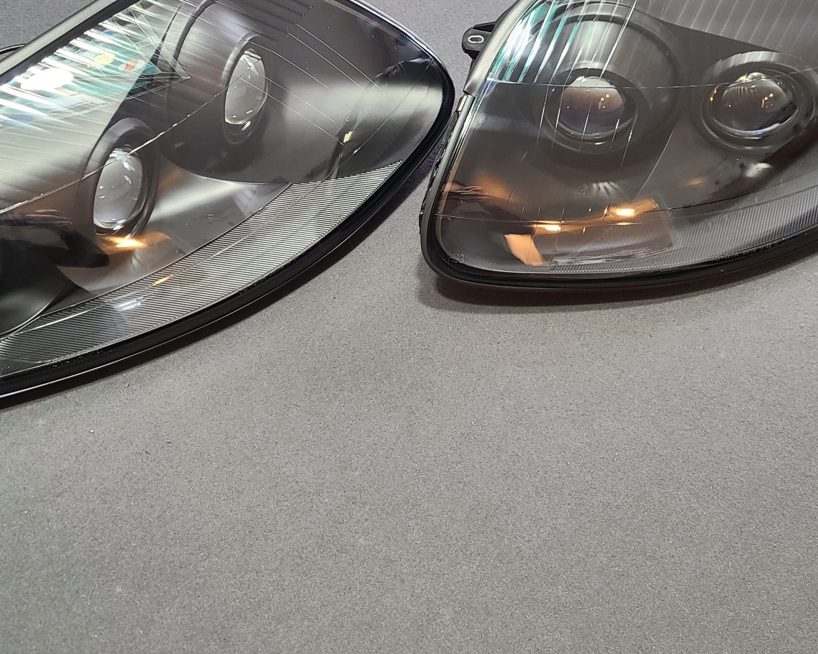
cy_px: 211
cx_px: 404
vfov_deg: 33.1
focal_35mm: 45
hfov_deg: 41.1
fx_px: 1090
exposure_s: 1/40
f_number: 1.8
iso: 320
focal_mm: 5.4
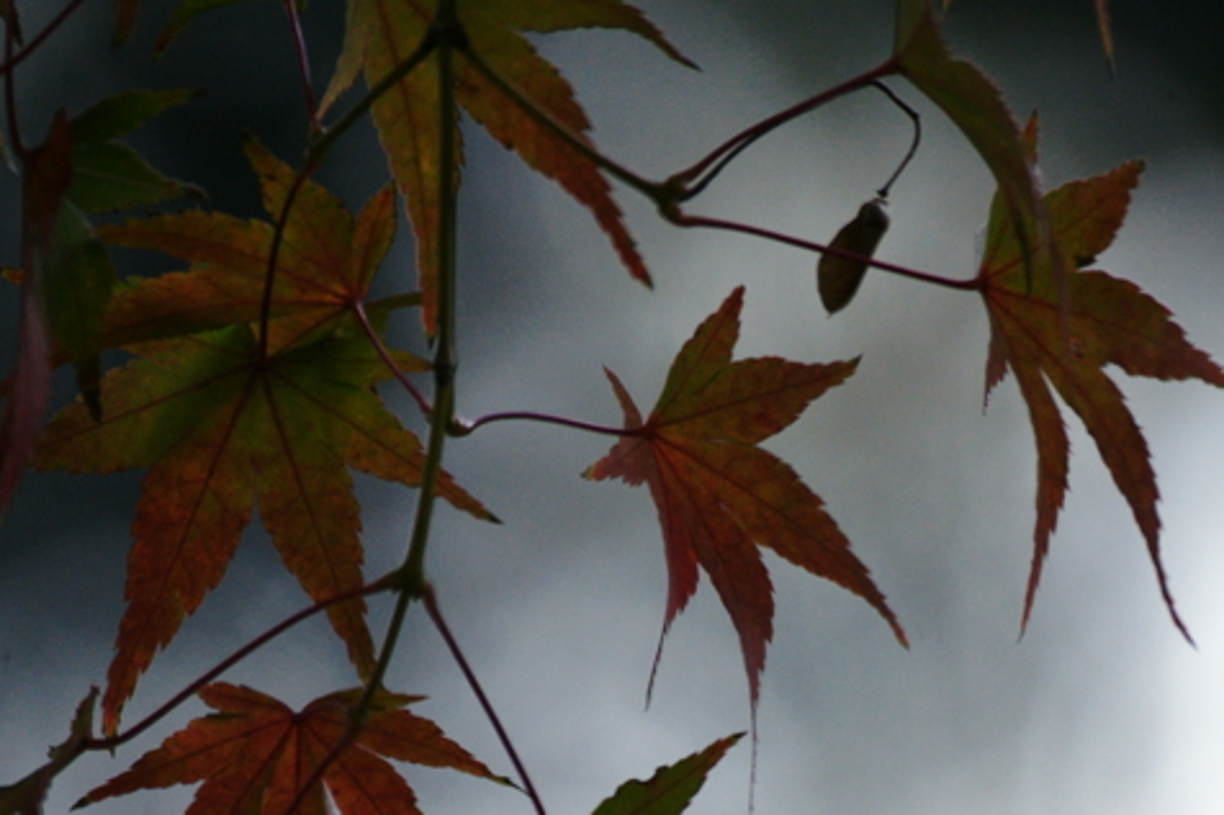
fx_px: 32899
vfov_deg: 1.4
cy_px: 746
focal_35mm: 968
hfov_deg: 2.1
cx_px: 635
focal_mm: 300
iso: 400
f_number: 5.6
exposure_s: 1/160
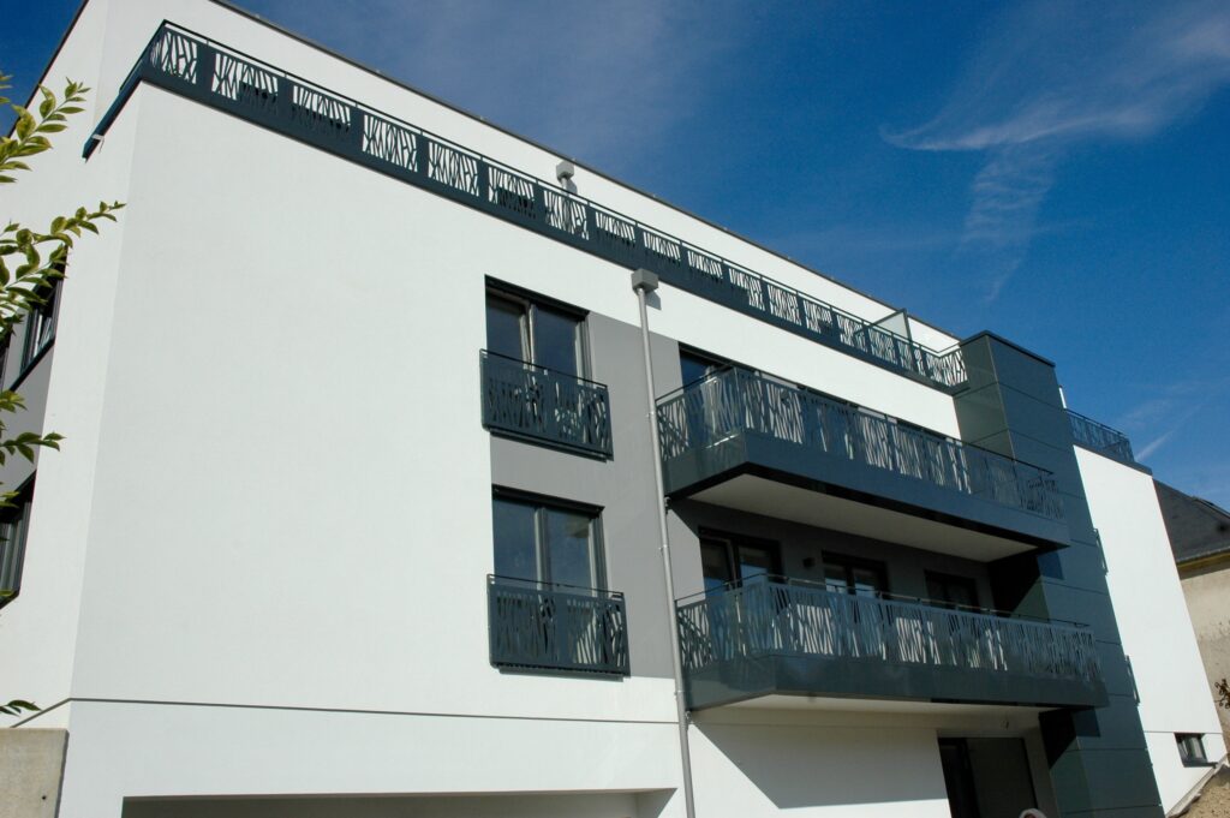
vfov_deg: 39.9
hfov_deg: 57.3
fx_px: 1127
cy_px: 409
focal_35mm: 33
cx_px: 615
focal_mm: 22
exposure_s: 1/640
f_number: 13
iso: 200
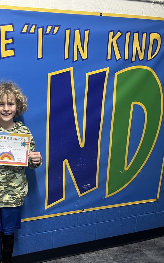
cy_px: 131
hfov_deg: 32.4
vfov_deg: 52.7
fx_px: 265
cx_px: 10
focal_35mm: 37
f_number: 1.6
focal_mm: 5.1
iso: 200
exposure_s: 1/60
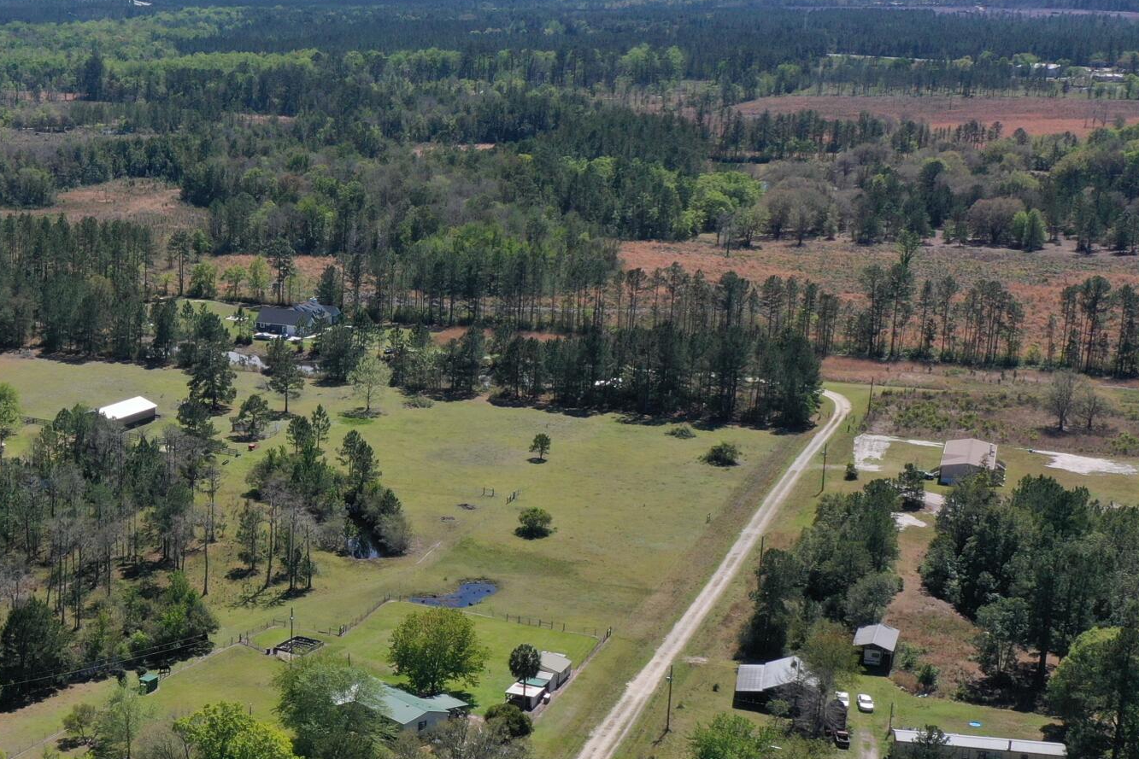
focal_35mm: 63
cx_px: -1
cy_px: 458
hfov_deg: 29.7
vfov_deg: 21.5
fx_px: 1993
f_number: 6.3
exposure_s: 1/500
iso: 100
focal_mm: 10.26
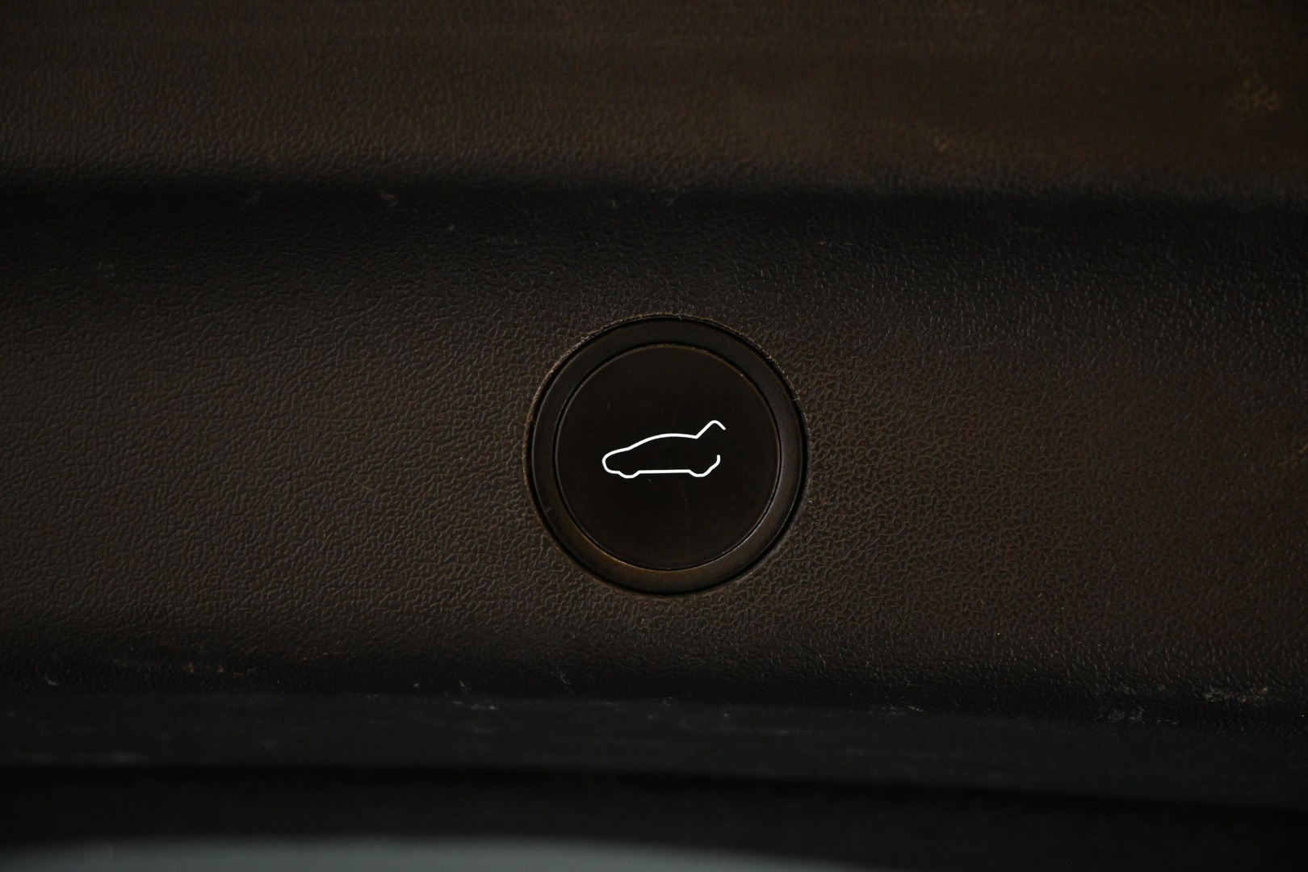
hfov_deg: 43.6
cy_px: 436
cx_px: 654
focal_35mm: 45
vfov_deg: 29.9
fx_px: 1635
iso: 3600
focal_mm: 30
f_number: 4.8
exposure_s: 1/50
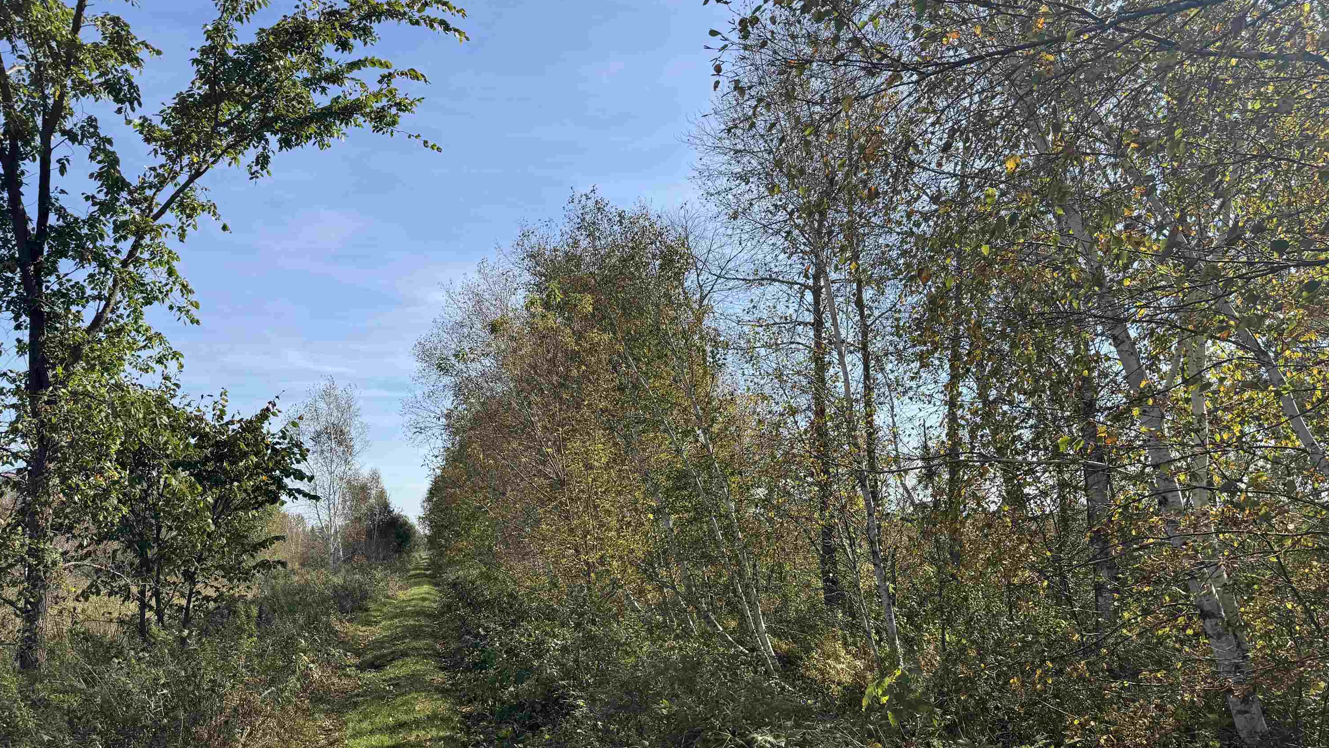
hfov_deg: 69.9
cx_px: 653
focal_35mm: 27
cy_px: 427
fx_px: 951
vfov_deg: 42.8
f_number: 1.78
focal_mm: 6.76
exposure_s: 1/3413
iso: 80
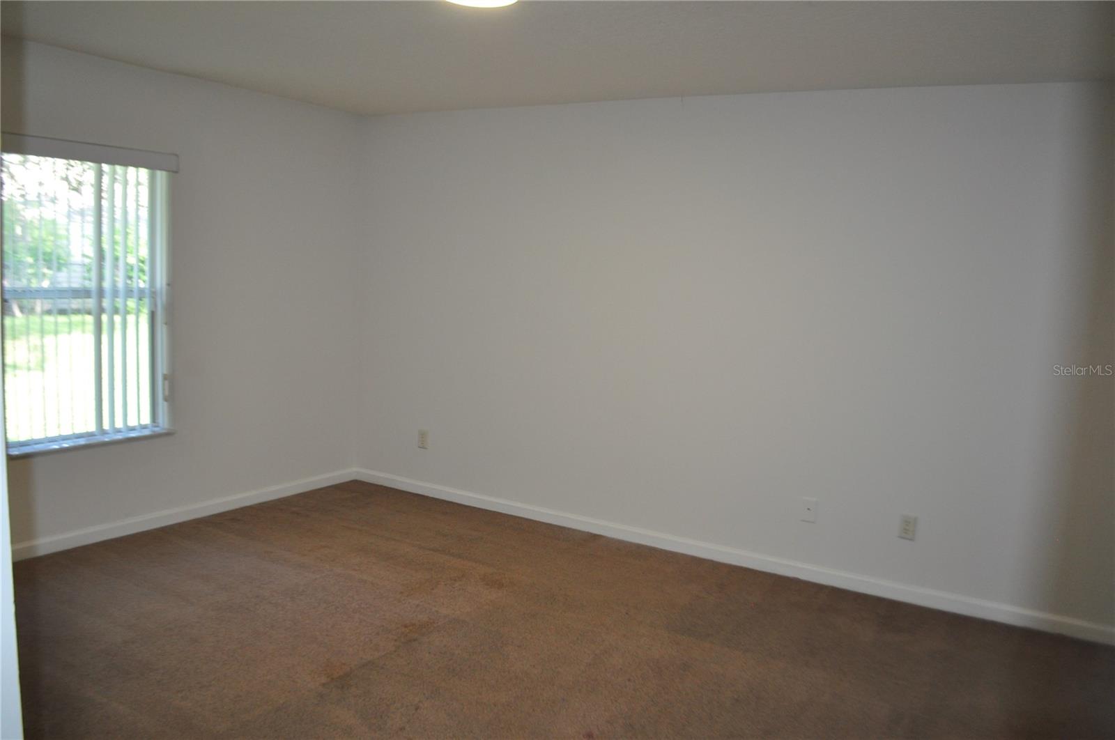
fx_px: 835
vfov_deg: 47.8
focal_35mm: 27
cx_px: 558
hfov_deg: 67.5
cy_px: 370
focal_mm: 18
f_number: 3.5
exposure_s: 1/100
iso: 800
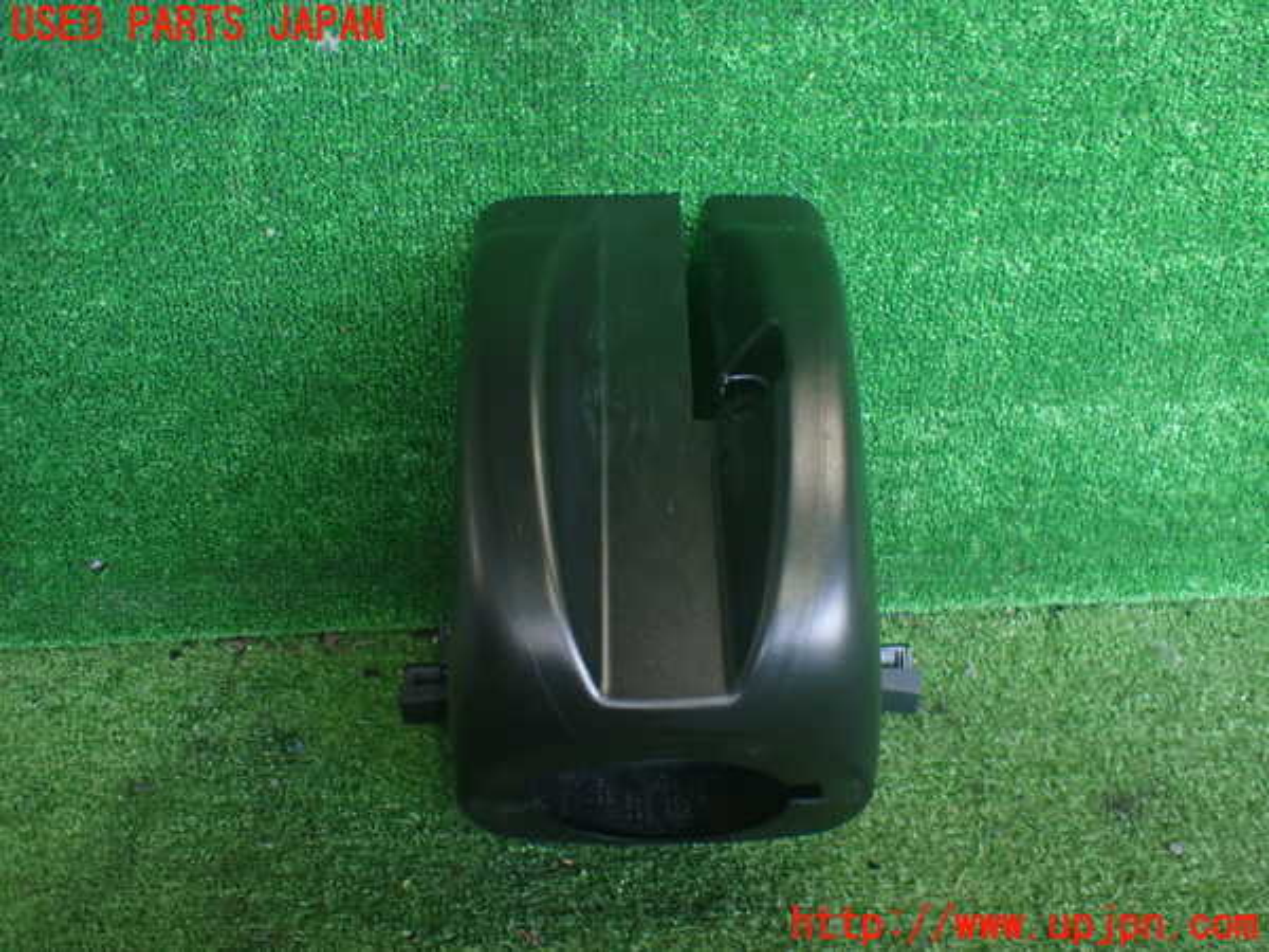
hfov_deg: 60.0
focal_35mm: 30
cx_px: 634
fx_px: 1100
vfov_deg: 46.8
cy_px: 476
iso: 500
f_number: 2.3
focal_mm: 5.4
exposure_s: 1/125
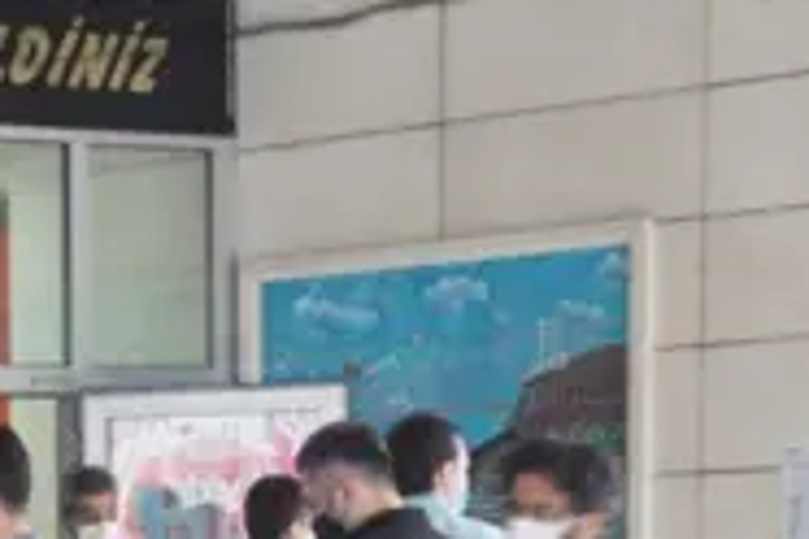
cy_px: 891
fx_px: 4135
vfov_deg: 7.3
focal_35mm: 184
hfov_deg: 10.3
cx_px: -839
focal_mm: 26
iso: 400
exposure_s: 1/25
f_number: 4
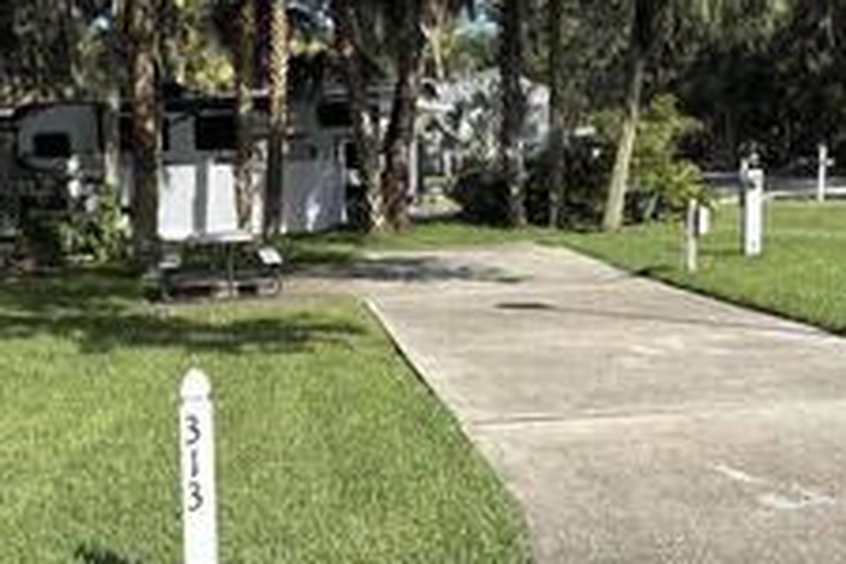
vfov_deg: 22.5
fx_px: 1410
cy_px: 397
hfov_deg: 33.3
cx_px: 331
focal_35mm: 60
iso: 50
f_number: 1.6
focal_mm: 5.96
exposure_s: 1/2639
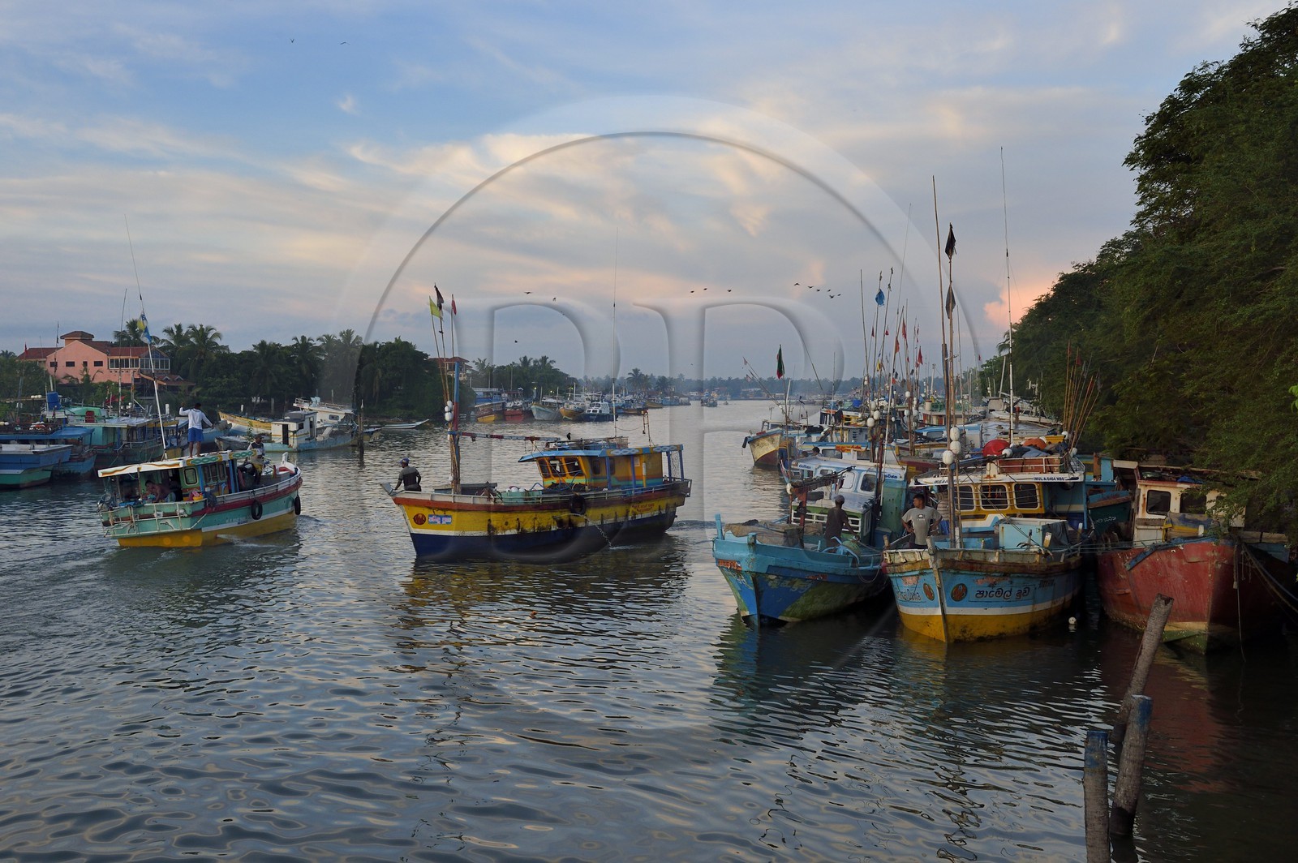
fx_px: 1369
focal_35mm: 38
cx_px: 649
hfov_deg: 50.7
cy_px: 432
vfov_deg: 35.0
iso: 800
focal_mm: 38
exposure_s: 1/125
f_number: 10
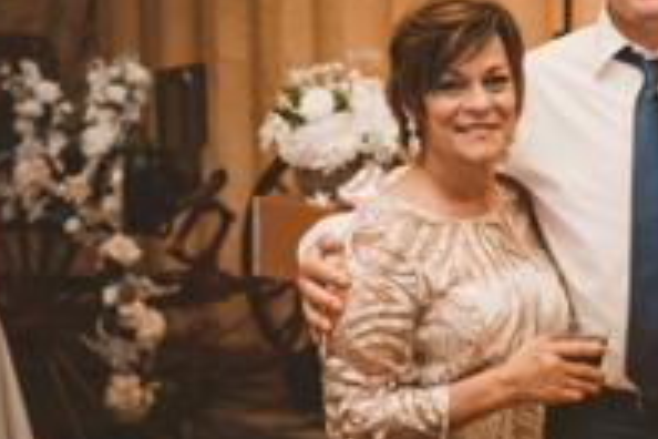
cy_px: 276
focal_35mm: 97
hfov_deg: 21.0
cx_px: 366
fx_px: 1773
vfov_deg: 14.1
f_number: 2.8
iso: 1000
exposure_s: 1/250
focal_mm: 32
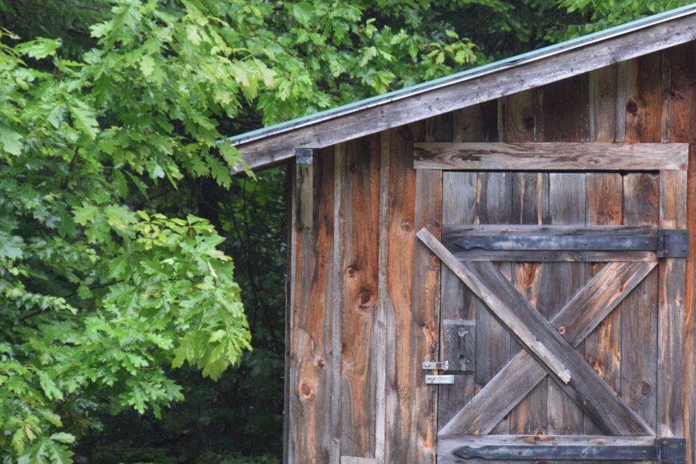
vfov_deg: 4.7
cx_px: 543
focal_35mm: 295
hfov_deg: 7.0
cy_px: 237
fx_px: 5703
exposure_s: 1/100
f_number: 5.3
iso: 400
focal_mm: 120
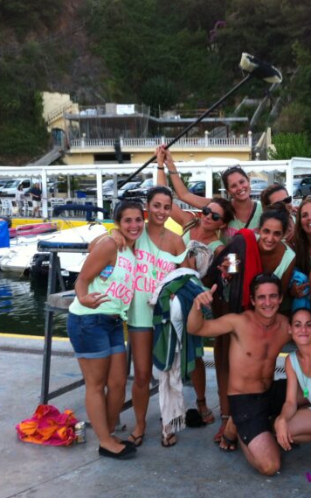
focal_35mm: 50
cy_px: 250
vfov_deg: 40.3
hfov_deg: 25.4
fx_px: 678
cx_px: 254
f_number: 2.8
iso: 100
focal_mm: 3.85
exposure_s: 1/40
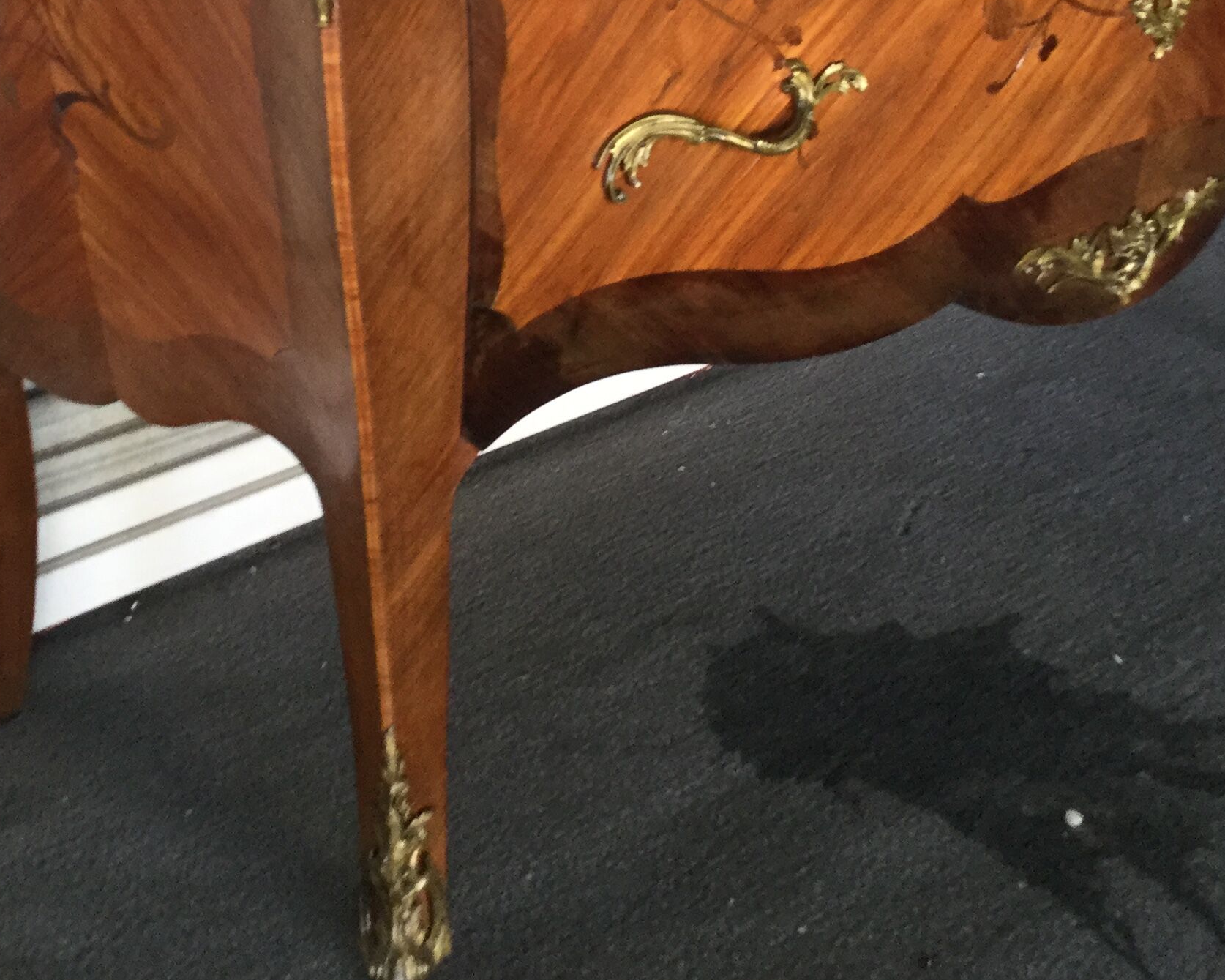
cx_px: 504
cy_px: 106
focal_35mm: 59
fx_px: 2139
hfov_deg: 31.9
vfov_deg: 25.1
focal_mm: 3.3
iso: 125
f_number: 2.4
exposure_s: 1/33
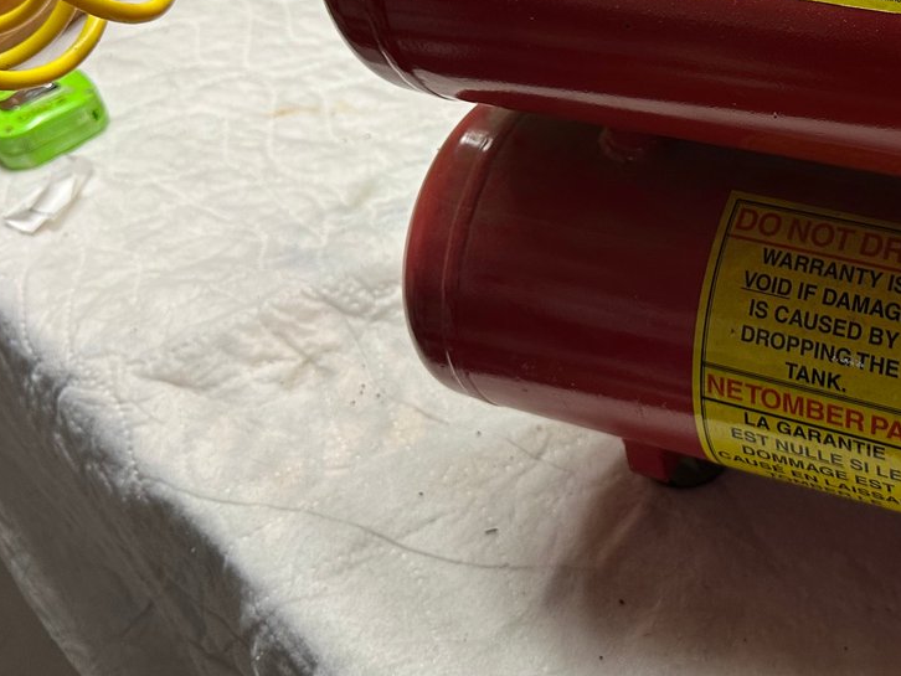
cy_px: 30
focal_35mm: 50
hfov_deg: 36.6
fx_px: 1302
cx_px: 742
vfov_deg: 27.7
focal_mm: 6.86
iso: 160
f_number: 1.78
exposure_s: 1/60
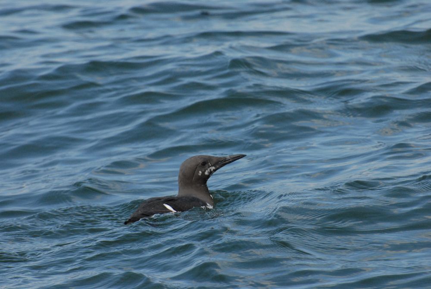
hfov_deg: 4.6
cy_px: 144
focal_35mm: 450
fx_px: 5393
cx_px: 216
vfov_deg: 3.1
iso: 800
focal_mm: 300
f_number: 11
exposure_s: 1/1000
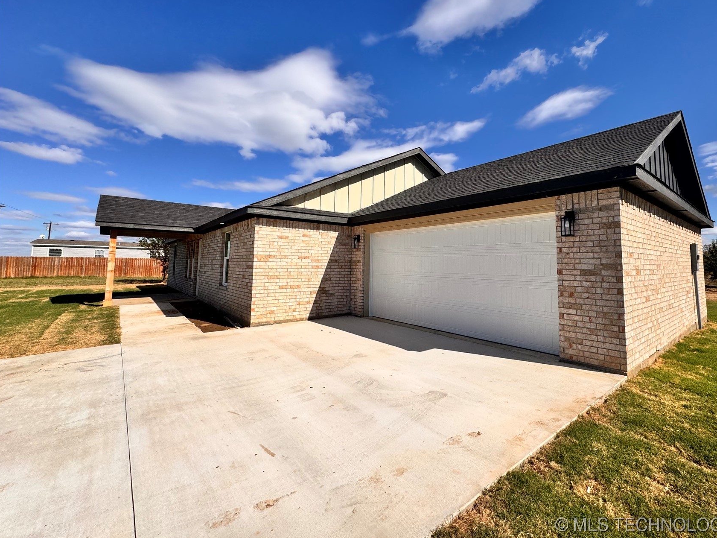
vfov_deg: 77.8
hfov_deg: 93.9
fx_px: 331
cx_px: 408
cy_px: 235
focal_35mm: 16
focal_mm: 2.22
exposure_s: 1/3546
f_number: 2.2
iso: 50
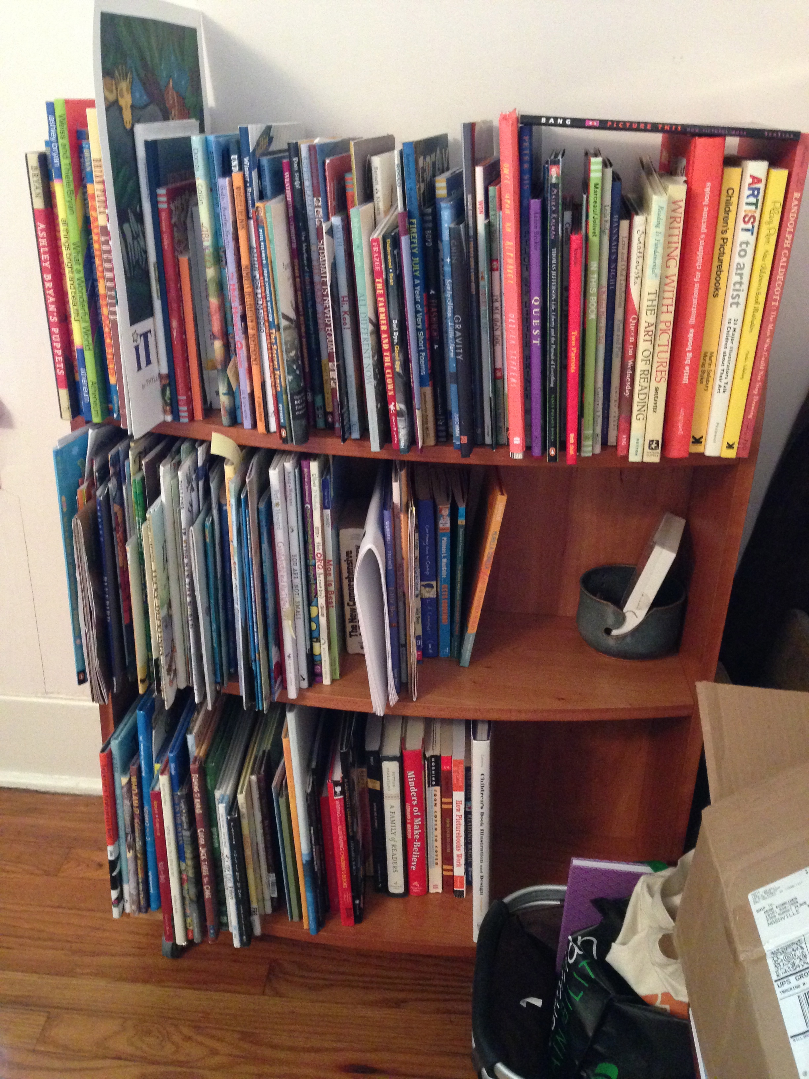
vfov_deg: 55.4
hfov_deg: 42.9
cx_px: 404
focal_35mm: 33
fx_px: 1028
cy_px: 540
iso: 500
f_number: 2.4
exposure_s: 1/15
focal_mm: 4.12
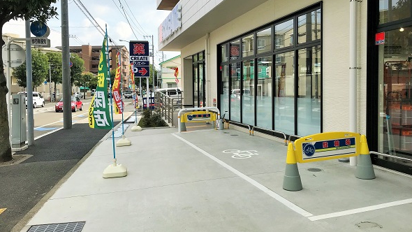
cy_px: 102
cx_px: 206
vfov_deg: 37.7
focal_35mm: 31
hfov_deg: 62.6
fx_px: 339
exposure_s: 1/1330
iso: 20
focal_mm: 3.99
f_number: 1.8
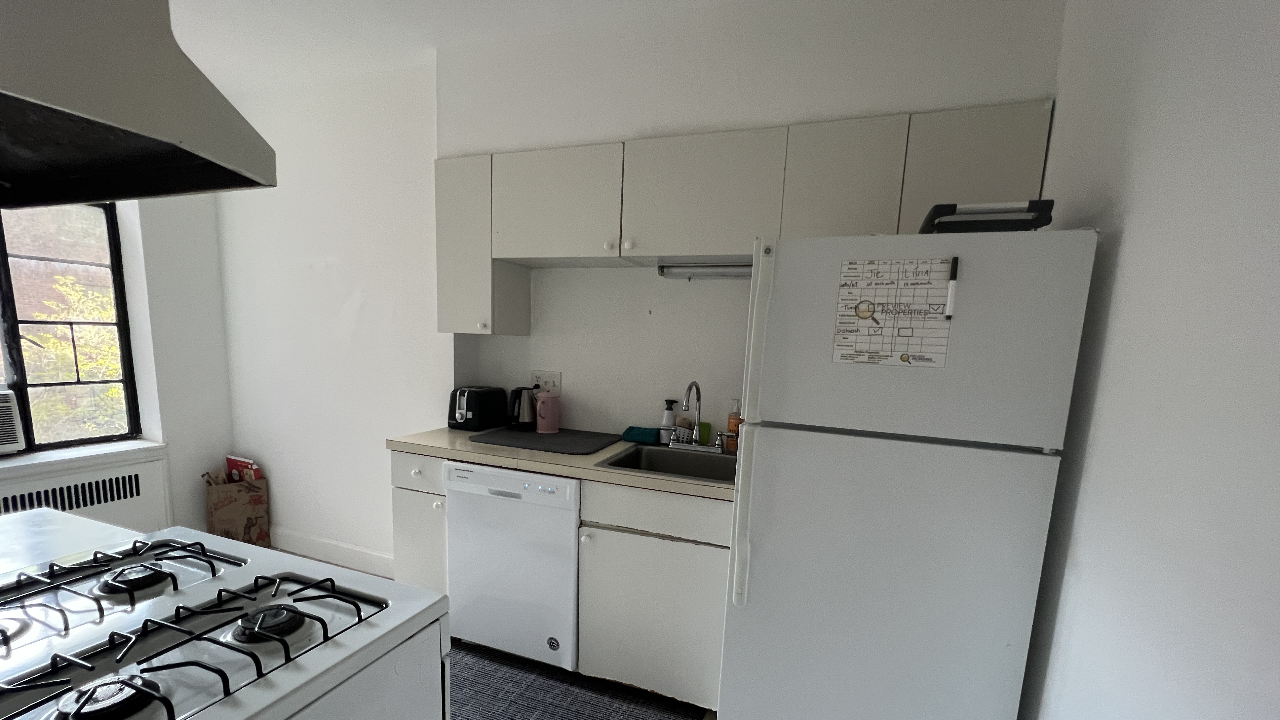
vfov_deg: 69.9
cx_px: 632
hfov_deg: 103.0
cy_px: 425
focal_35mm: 15
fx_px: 509
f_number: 1.8
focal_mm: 1.57
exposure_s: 1/81
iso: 250
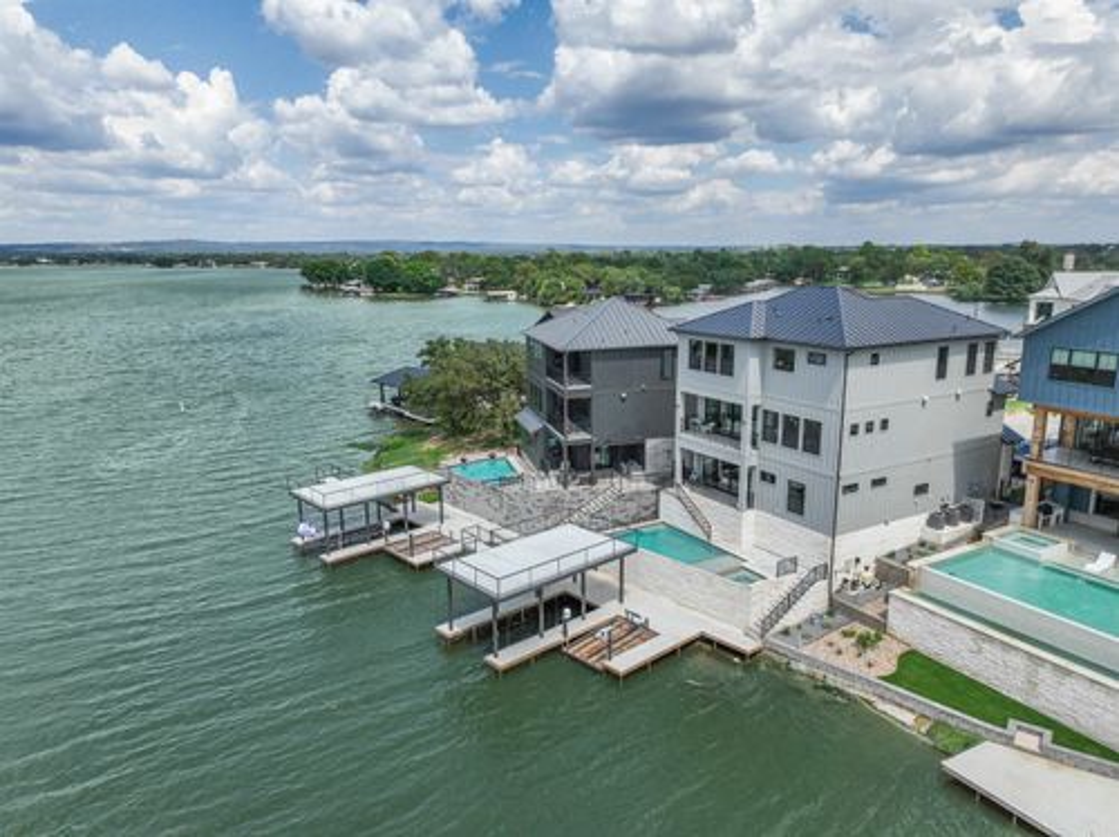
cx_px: 560
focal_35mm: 24
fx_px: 775
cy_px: 418
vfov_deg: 56.7
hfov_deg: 71.6
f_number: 2.8
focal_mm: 12.29
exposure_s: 1/500
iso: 110
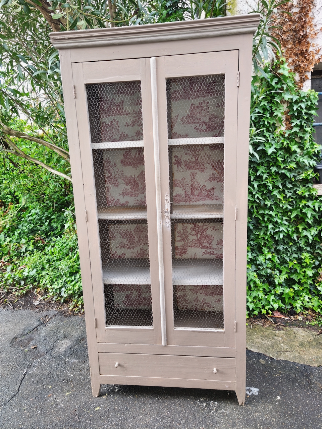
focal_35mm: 23
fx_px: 285
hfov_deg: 58.9
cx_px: 161
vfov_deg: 73.9
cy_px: 214
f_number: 1.7
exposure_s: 1/100
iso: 250
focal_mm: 5.35
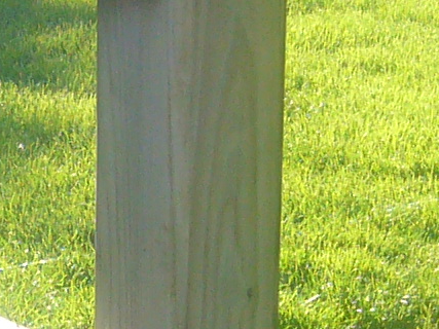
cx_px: -17
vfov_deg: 6.4
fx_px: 2929
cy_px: 313
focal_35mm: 231
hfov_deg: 8.5
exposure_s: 1/320
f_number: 2.8
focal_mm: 5.8
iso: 100
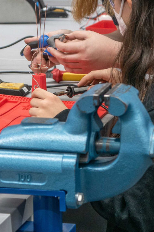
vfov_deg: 9.5
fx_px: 1386
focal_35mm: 216
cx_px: 113
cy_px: 149
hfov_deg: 6.4
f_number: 2.8
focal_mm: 40
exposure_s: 1/250
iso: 400
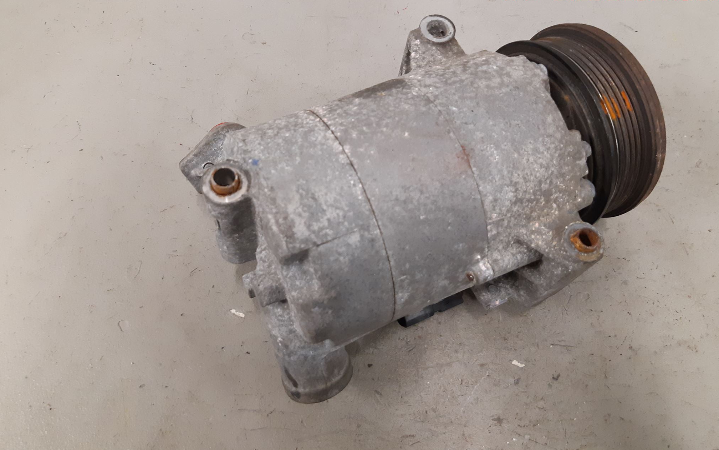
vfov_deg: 44.5
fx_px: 549
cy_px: 214
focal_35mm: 28
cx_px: 358
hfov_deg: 66.5
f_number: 1.7
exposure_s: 1/50
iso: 200
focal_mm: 3.93
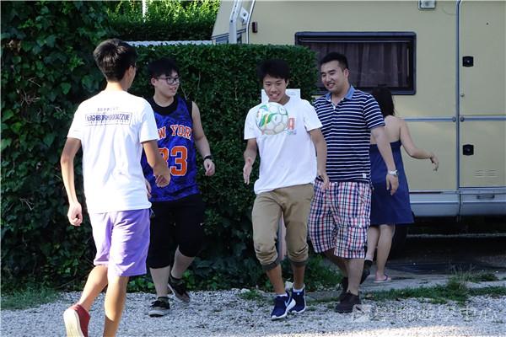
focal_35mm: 130
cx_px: 253
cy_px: 168
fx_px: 1827
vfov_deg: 10.5
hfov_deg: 15.8
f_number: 5.6
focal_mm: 47.85
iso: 1600
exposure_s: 1/800
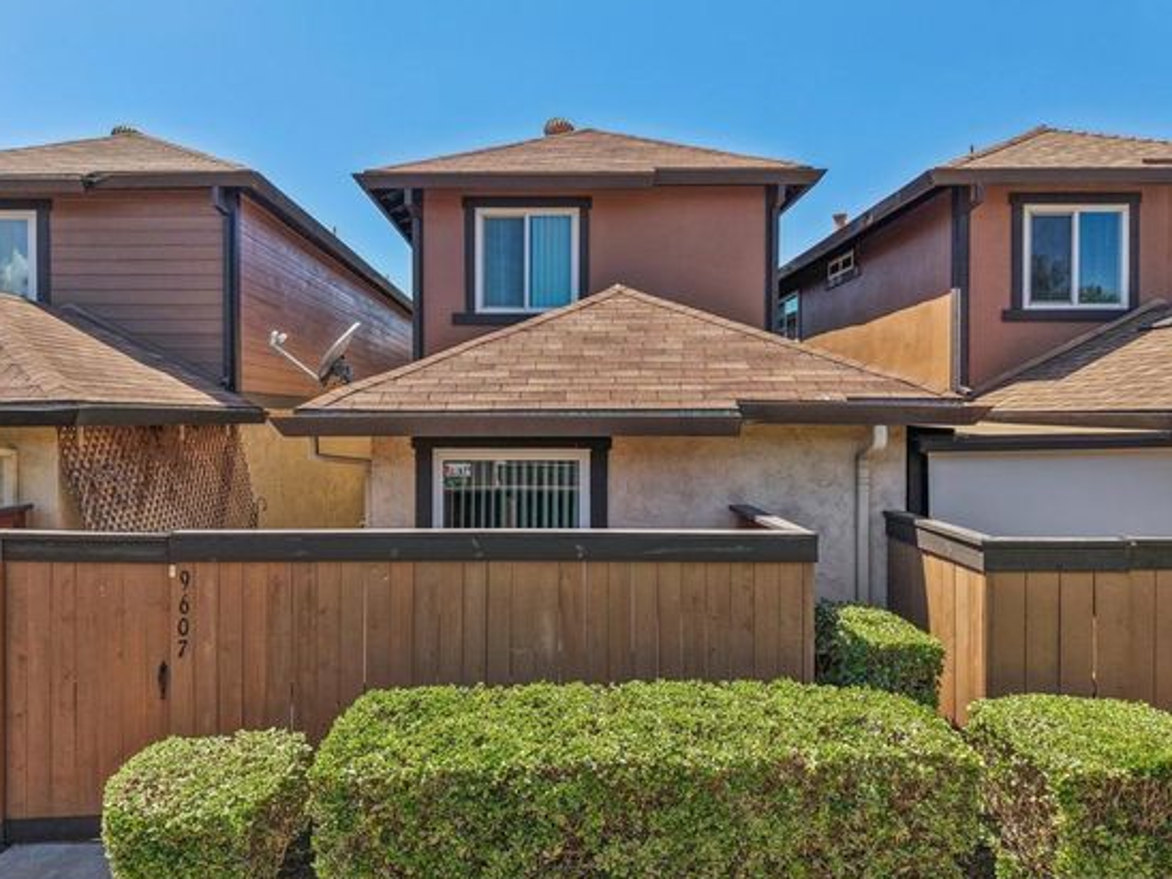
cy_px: 422
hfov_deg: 67.2
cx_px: 543
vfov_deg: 53.0
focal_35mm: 26
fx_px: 880
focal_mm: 8.67
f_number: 1.8
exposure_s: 1/5000
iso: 210
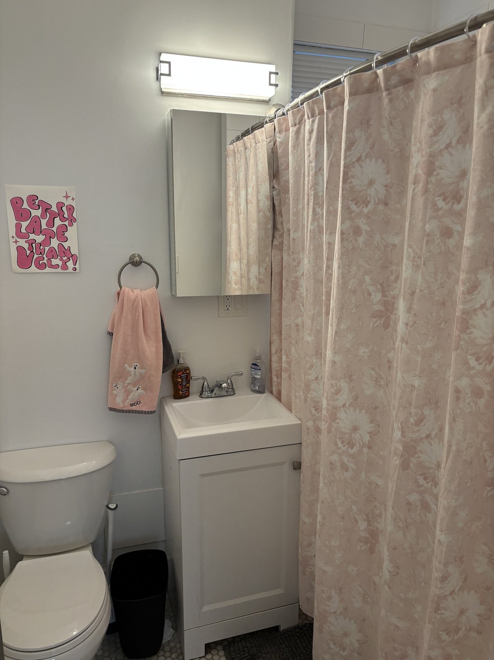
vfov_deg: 67.4
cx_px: 247
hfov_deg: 53.0
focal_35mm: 26
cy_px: 330
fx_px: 496
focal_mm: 5.96
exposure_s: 1/120
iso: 125
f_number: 1.6
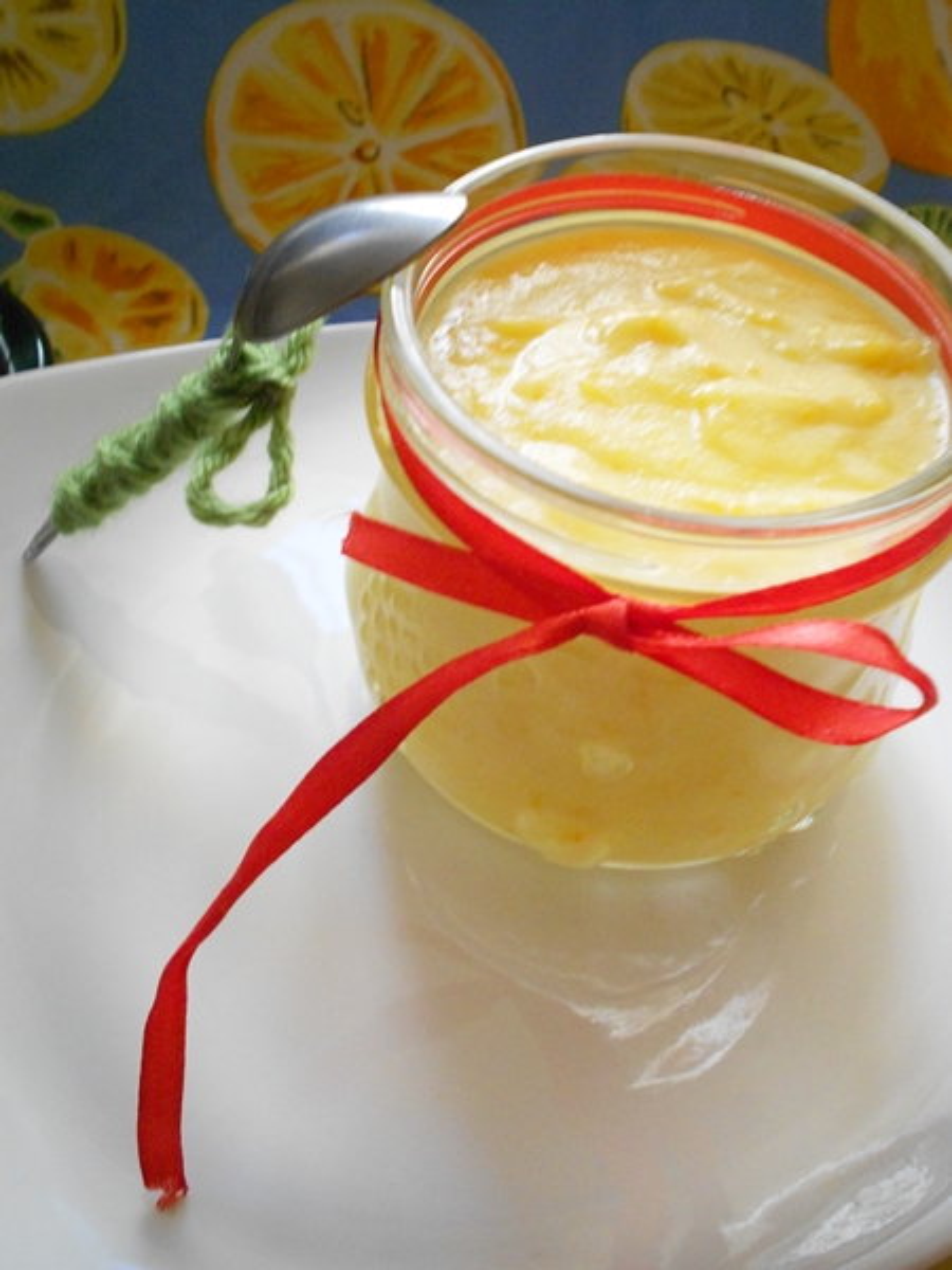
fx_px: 1173
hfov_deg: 44.2
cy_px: 635
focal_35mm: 32
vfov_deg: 56.8
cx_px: 476
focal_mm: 5.8
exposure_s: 1/25
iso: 400
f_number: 3.6
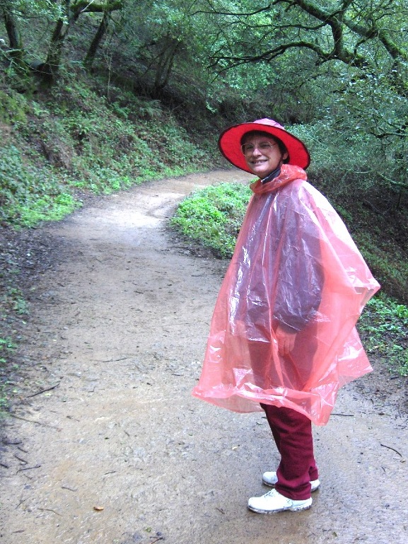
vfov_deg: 47.9
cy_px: 272
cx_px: 204
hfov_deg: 36.8
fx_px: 613
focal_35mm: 39
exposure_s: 1/66.8
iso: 200
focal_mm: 8
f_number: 2.8
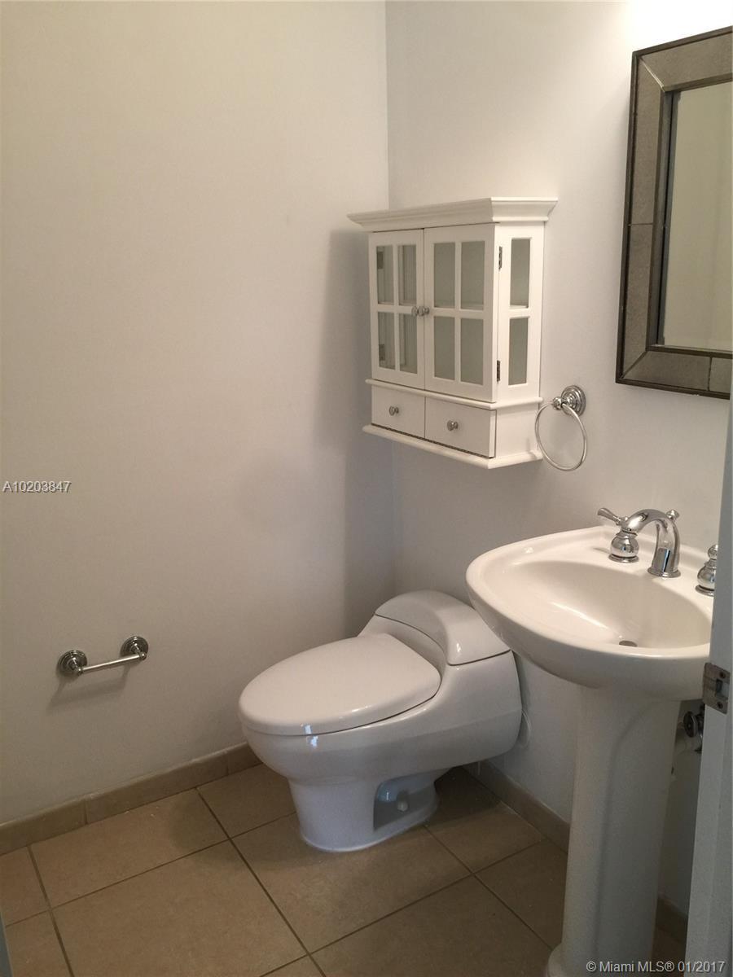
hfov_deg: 48.2
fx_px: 819
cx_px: 366
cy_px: 488
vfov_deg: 61.7
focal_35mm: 29
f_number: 2.2
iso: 40
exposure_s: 1/30
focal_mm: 4.15
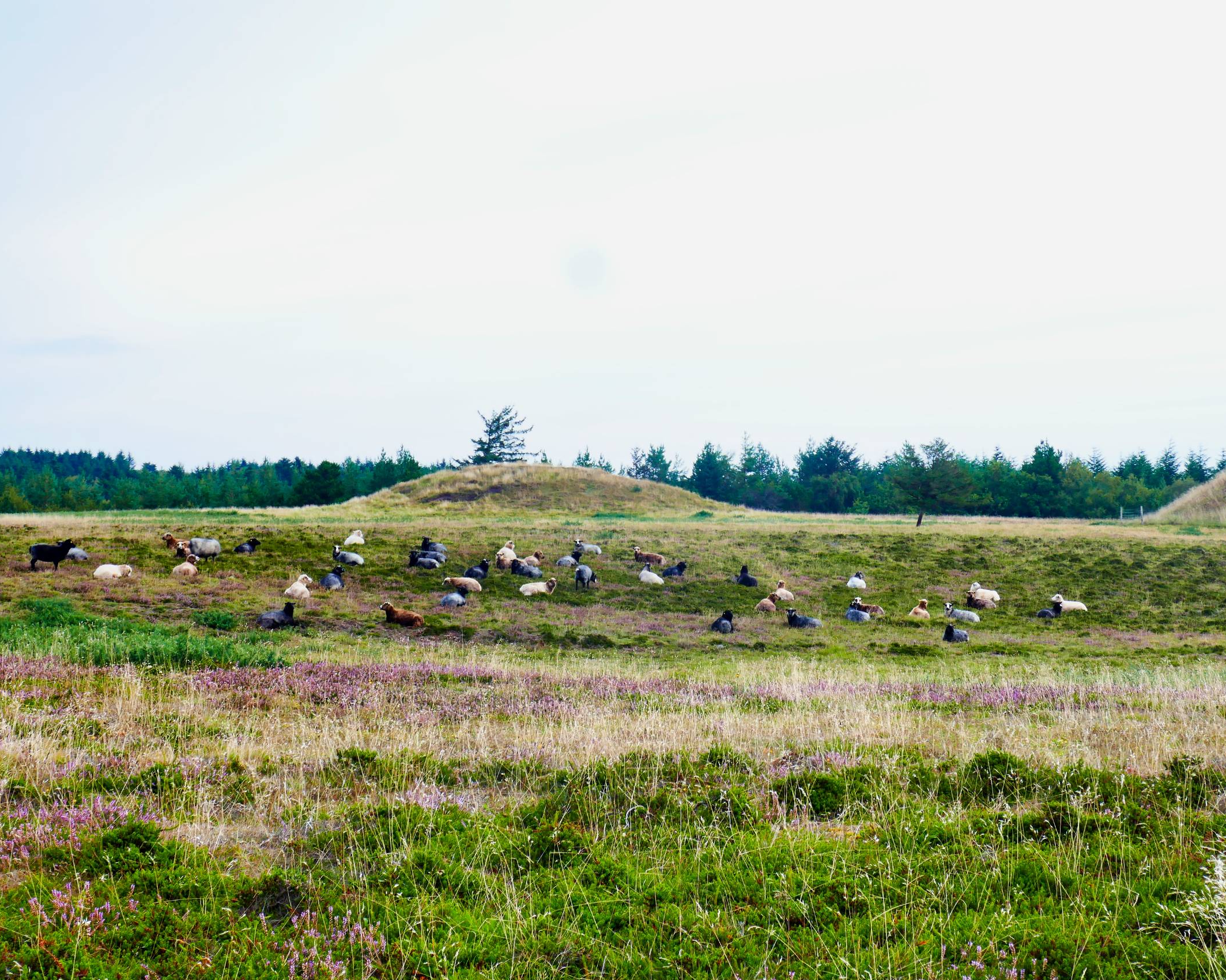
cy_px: 491
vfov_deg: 25.0
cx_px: 699
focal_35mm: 61
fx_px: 2213
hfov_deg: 30.9
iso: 125
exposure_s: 1/125
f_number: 5.6
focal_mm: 19.6
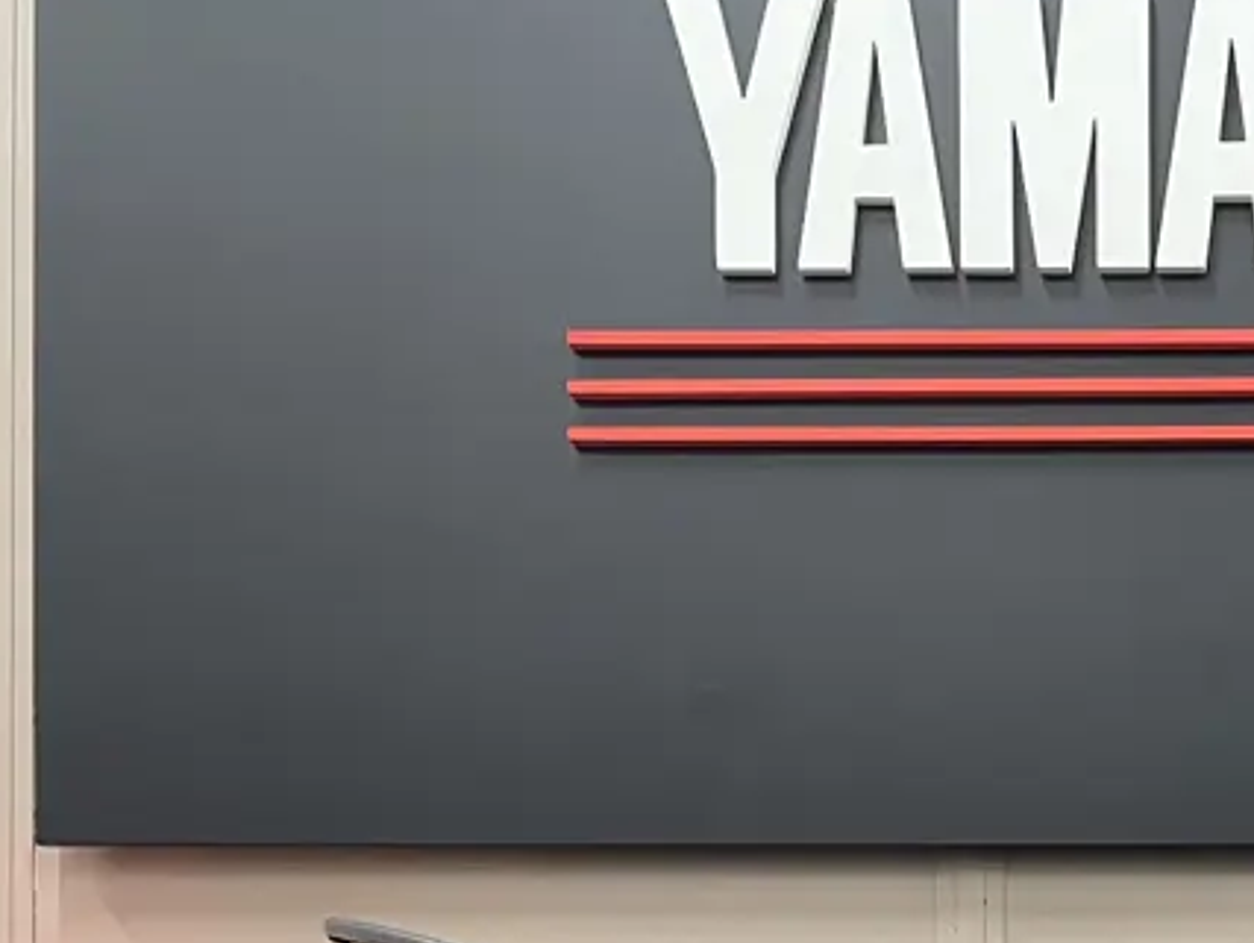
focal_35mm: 73
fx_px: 2647
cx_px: 1298
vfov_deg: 18.8
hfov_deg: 25.2
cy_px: 1219
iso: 320
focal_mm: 4.2
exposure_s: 1/60
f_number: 1.6
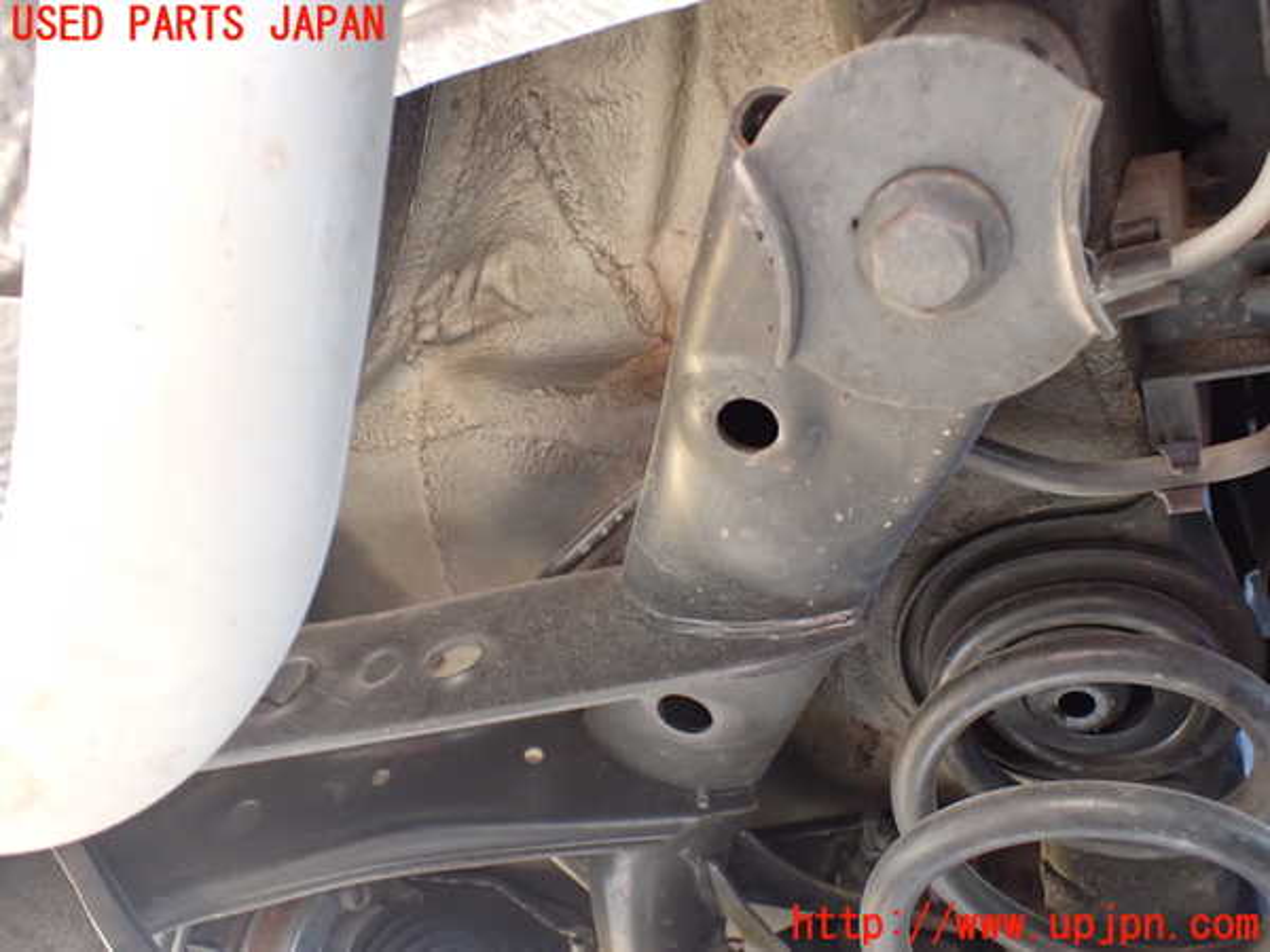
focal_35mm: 30
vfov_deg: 46.8
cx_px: 635
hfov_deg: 60.0
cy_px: 476
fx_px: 1101
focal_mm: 5.4
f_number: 2.3
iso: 800
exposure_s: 1/30
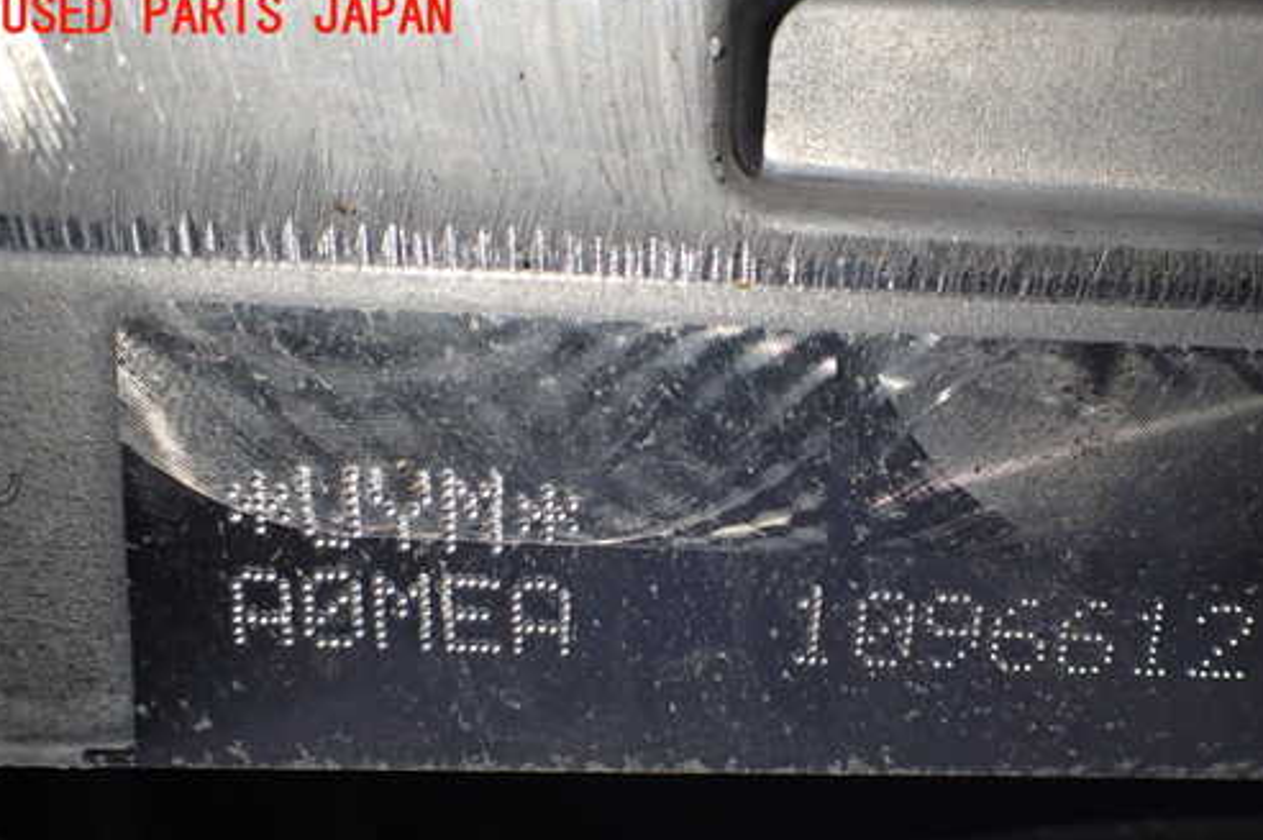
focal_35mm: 38
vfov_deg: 34.7
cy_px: 561
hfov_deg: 50.4
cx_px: 756
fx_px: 1332
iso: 125
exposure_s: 1/125
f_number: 2.3
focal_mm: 5.4
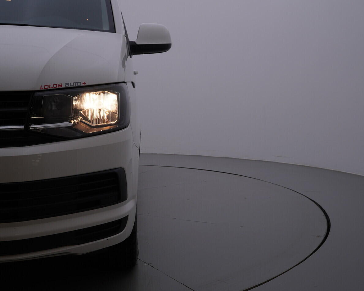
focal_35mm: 41
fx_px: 442
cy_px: 145
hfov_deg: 44.8
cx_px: 176
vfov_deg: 36.5
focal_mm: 24
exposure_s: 1/160
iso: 125
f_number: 5.6
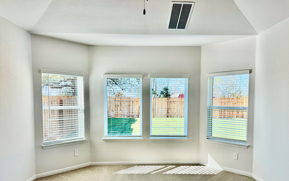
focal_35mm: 27
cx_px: 150
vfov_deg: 45.6
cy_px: 115
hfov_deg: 68.4
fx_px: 213
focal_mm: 6.76
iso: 80
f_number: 1.78
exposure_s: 1/531
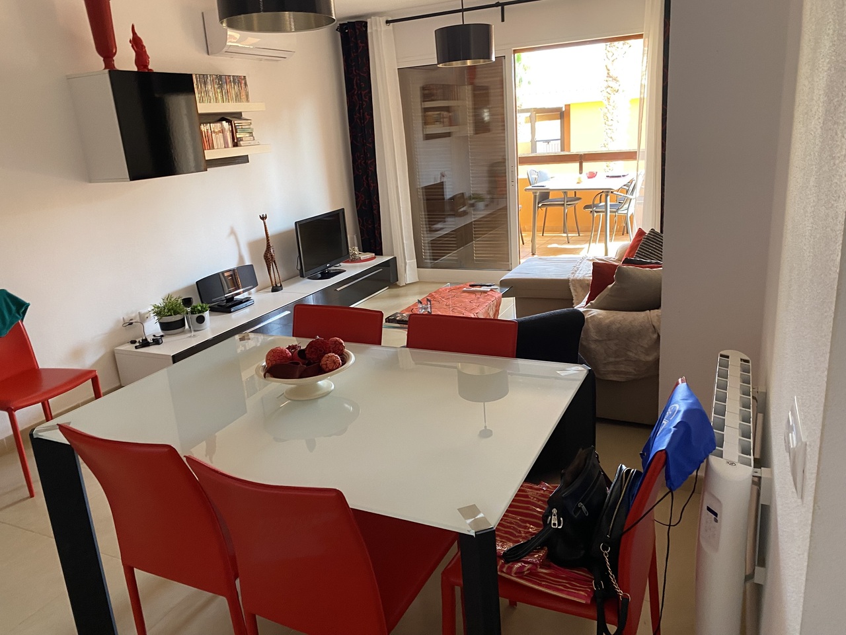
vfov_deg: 53.1
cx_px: 423
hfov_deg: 67.3
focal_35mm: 26
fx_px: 635
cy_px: 318
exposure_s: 1/70
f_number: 1.8
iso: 125
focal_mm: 4.25
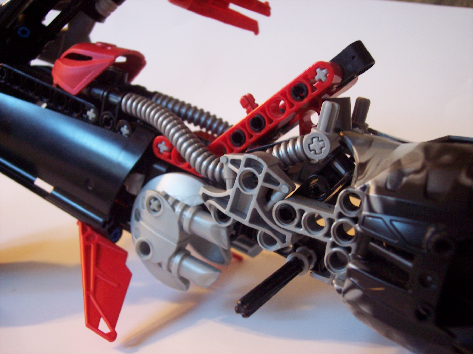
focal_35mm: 39
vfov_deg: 36.8
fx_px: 533
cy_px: 177
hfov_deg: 47.9
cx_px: 236
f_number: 3.4
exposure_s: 1/8
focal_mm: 8
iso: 200
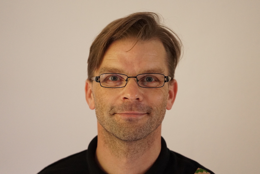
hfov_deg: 24.2
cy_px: 87
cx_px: 130
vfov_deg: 16.3
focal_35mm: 84
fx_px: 607
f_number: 1.7
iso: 1600
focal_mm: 56
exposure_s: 1/30
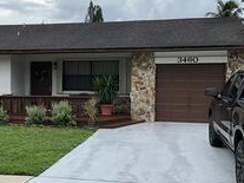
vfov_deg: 26.1
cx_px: 80
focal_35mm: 56
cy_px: 99
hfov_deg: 34.0
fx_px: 395
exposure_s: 1/1279
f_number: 1.8
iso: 25
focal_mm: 3
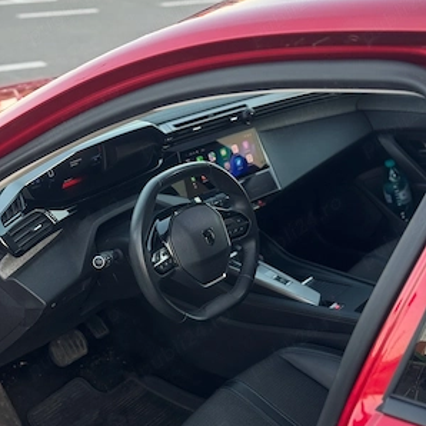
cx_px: 213
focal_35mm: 57
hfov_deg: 30.0
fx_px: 794
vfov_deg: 30.0
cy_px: 249
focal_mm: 6.76
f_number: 1.78
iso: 100
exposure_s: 1/60
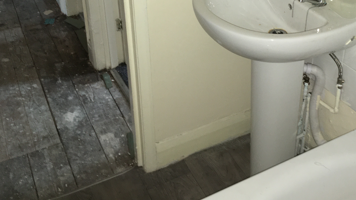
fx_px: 425
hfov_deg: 44.6
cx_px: 245
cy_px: 23
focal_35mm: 45
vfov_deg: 25.7
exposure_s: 1/17
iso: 64
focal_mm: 4.15
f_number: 2.2
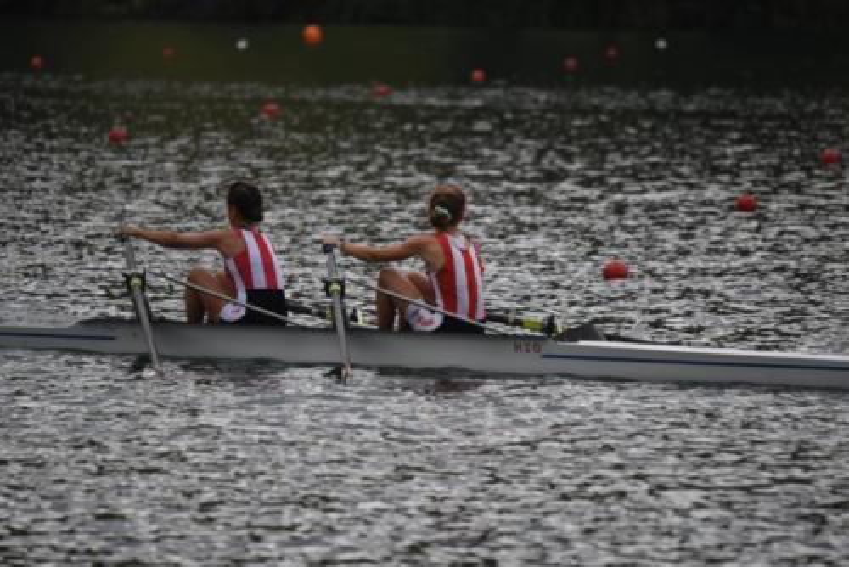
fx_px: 9438
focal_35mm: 400
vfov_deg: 3.4
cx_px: 424
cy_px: 284
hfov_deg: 5.2
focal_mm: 400
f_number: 5.6
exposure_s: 1/1600
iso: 800
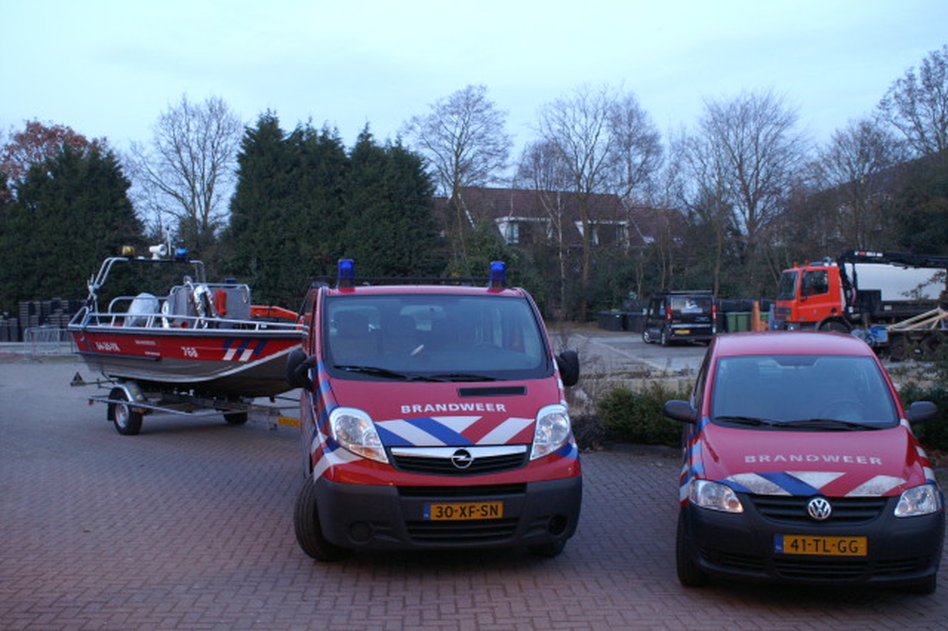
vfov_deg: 34.2
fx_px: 1026
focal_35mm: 39
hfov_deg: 49.6
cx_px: 474
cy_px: 316
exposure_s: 1/8
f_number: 4.5
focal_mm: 26
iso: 800
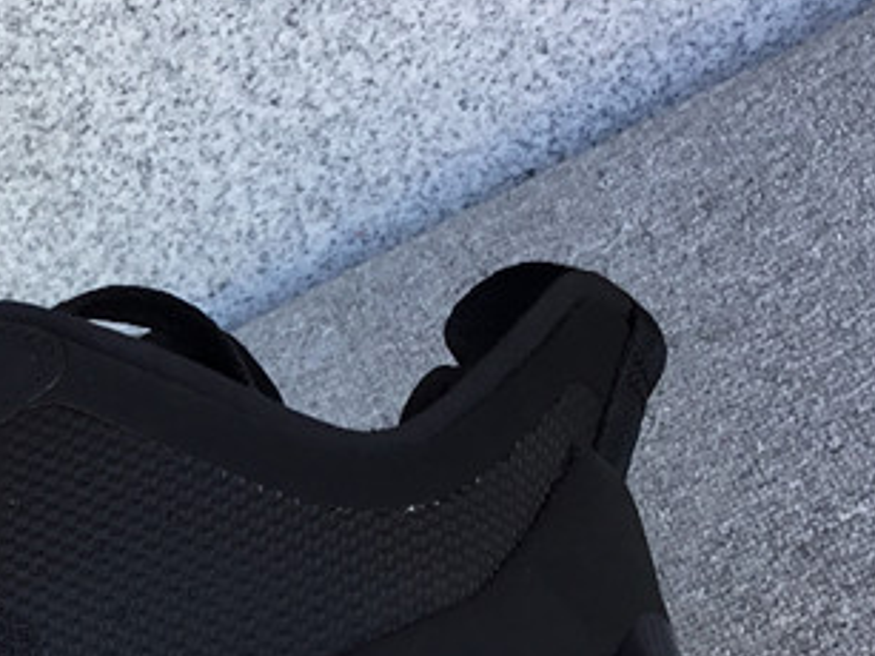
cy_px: 669
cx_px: -148
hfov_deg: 20.3
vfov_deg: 15.9
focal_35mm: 91
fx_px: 2299
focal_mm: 3.3
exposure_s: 1/100
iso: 25
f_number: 2.4
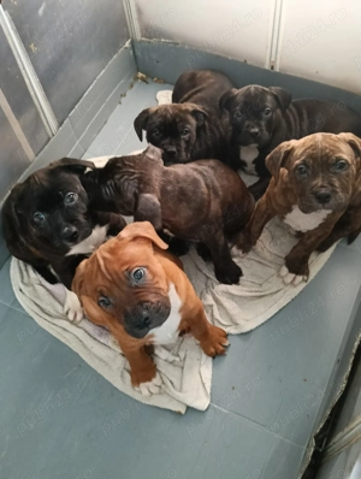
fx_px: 457
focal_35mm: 33
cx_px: 180
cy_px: 240
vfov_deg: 55.3
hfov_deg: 43.1
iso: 800
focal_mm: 3.98
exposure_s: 1/33.3
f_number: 1.8
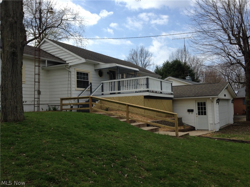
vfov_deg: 42.9
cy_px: 94
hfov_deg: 55.4
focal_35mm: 33
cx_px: 125
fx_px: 238
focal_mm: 4.12
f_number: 2.4
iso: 50
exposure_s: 1/1748
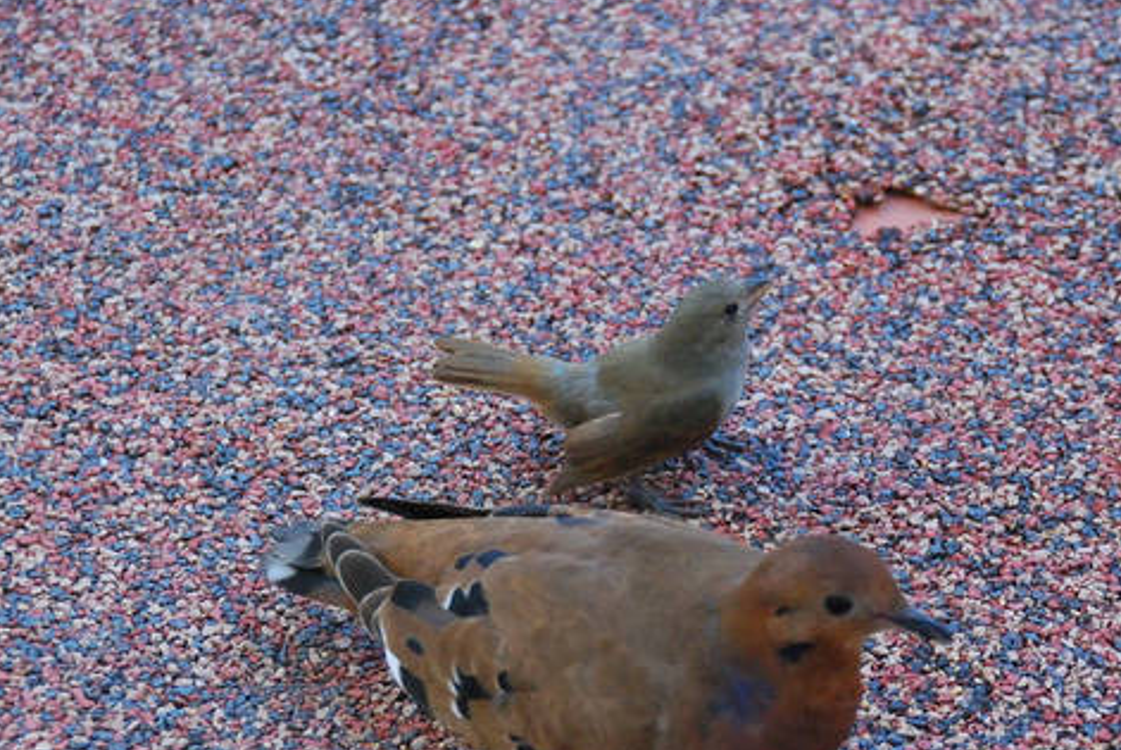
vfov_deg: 8.8
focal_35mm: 156
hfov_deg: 13.1
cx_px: 754
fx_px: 4862
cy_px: 519
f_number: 5
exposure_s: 1/400
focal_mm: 70
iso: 1600
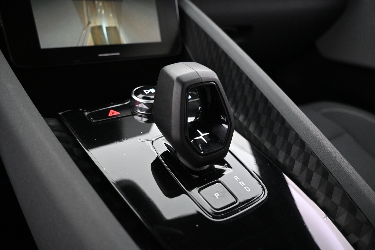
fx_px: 250
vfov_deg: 53.1
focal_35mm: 24
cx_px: 188
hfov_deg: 73.7
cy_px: 125
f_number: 3.5
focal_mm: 16
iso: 1600
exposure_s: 1/20
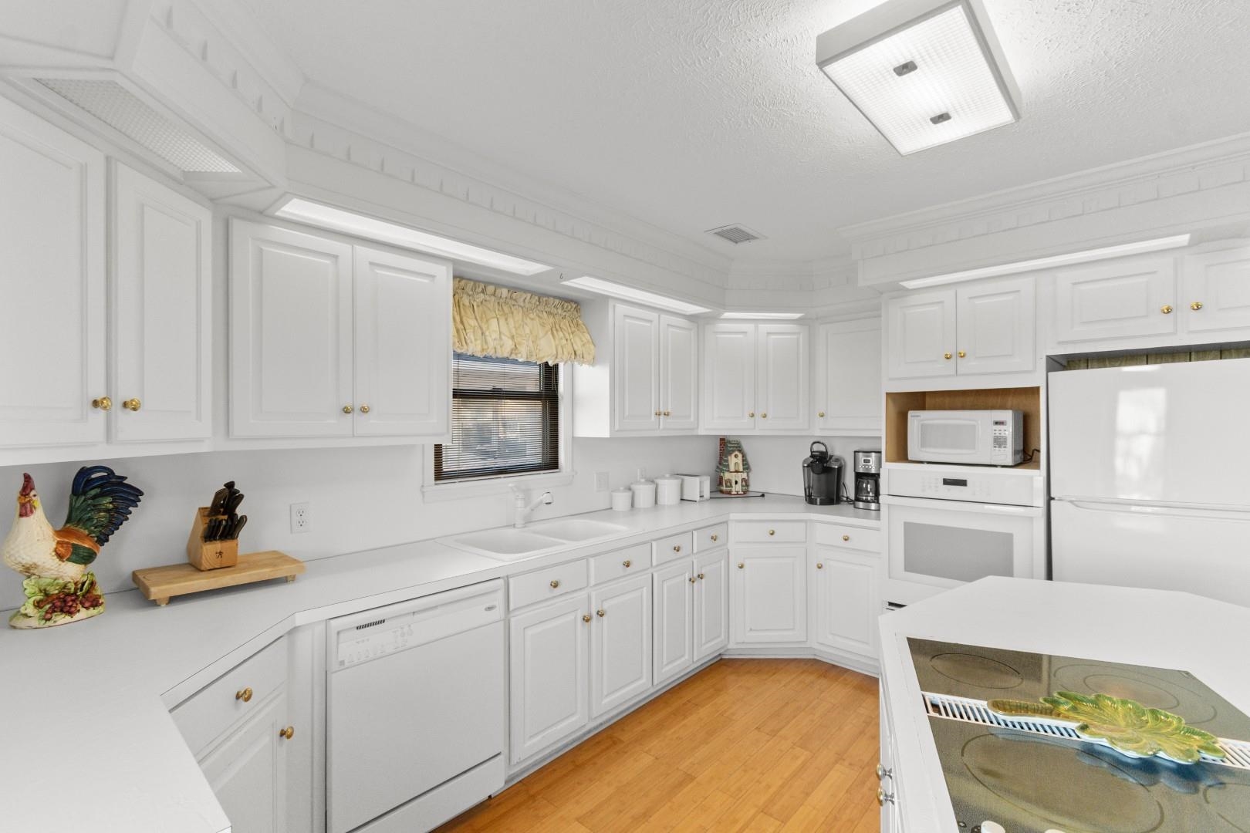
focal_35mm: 15
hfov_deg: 100.4
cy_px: 416
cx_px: 625
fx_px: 521
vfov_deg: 77.3
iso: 100
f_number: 4.5
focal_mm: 10
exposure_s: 1/2
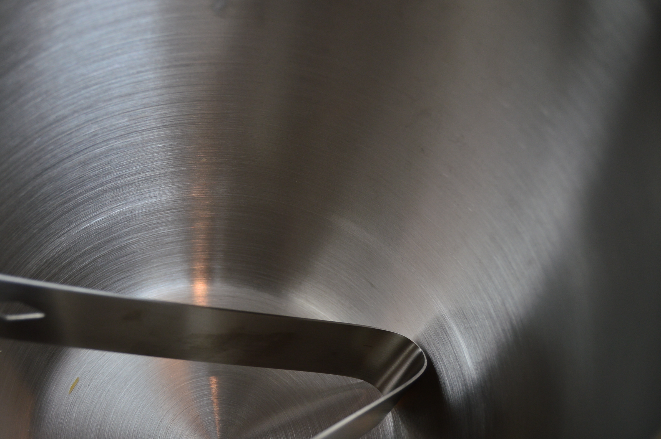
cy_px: 268
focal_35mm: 72
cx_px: 272
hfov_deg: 28.0
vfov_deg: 18.9
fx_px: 1321
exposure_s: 1/200
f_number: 4.8
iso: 200
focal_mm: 38
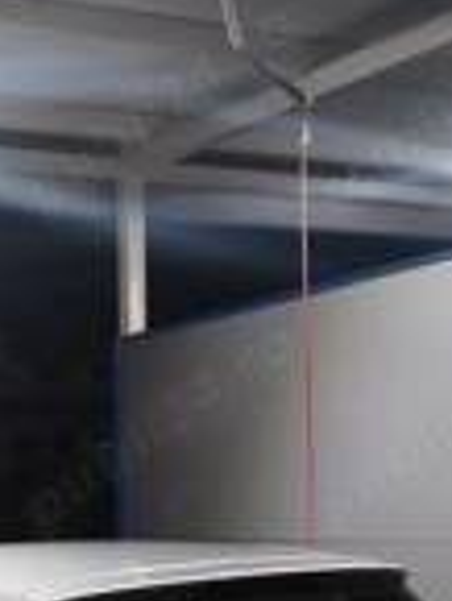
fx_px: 765
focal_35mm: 44
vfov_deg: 31.3
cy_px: 812
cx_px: 12
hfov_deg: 30.8
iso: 687
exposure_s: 1/33.3
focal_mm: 1.68
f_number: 1.9
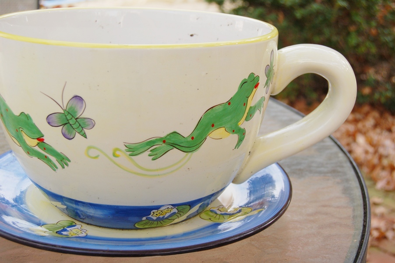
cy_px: 132
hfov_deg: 37.9
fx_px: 576
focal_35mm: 52
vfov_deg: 25.7
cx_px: 198
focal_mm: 35
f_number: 5.6
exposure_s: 1/125
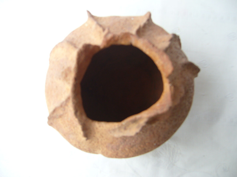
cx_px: 118
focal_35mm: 35
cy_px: 88
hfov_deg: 52.6
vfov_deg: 40.7
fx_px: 240
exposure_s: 1/60
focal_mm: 5.8
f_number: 2.8
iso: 80
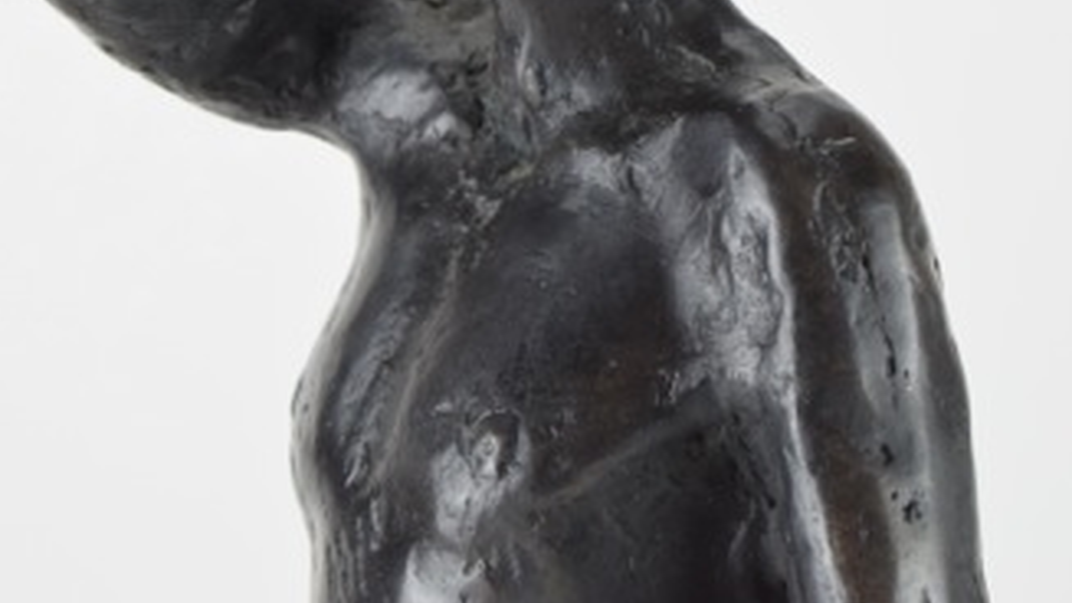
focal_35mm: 169
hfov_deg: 12.7
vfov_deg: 7.1
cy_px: -80
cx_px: 446
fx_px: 4805
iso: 800
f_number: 5.6
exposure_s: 1/125
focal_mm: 55
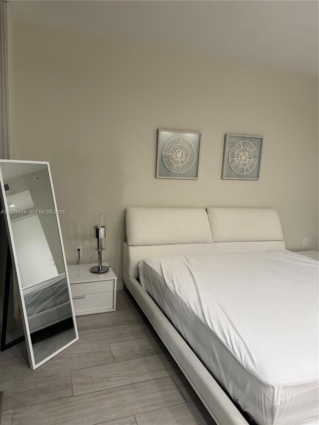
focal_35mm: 24
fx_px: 295
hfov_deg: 56.8
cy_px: 212
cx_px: 160
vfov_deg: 71.6
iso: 160
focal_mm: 6.86
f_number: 1.78
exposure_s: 1/60
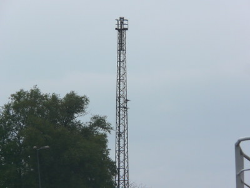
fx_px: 2788
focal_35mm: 386
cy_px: 94
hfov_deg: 5.1
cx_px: 125
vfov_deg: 3.9
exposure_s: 1/400
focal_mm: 63.3
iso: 100
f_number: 5.6
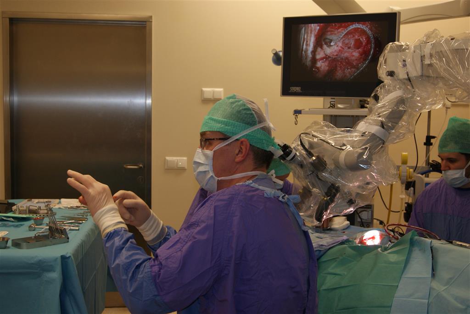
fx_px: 588
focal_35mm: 45
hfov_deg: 43.6
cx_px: 235
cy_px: 157
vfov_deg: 29.9
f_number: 4.5
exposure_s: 1/80
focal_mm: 30
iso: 400
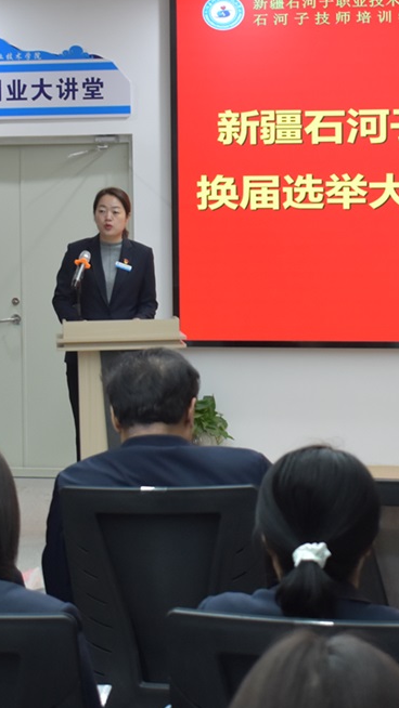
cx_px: 303
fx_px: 1805
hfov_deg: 12.6
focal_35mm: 96
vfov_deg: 22.2
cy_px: 341
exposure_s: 1/60
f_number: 4
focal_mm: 26
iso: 900
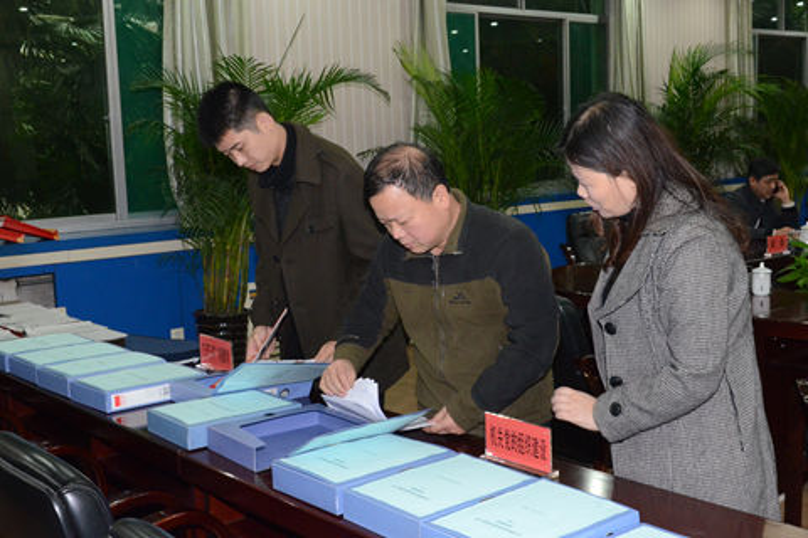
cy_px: 269
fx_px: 842
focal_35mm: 38
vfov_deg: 35.5
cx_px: 404
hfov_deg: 51.3
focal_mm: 25
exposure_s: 1/60
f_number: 10
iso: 3200
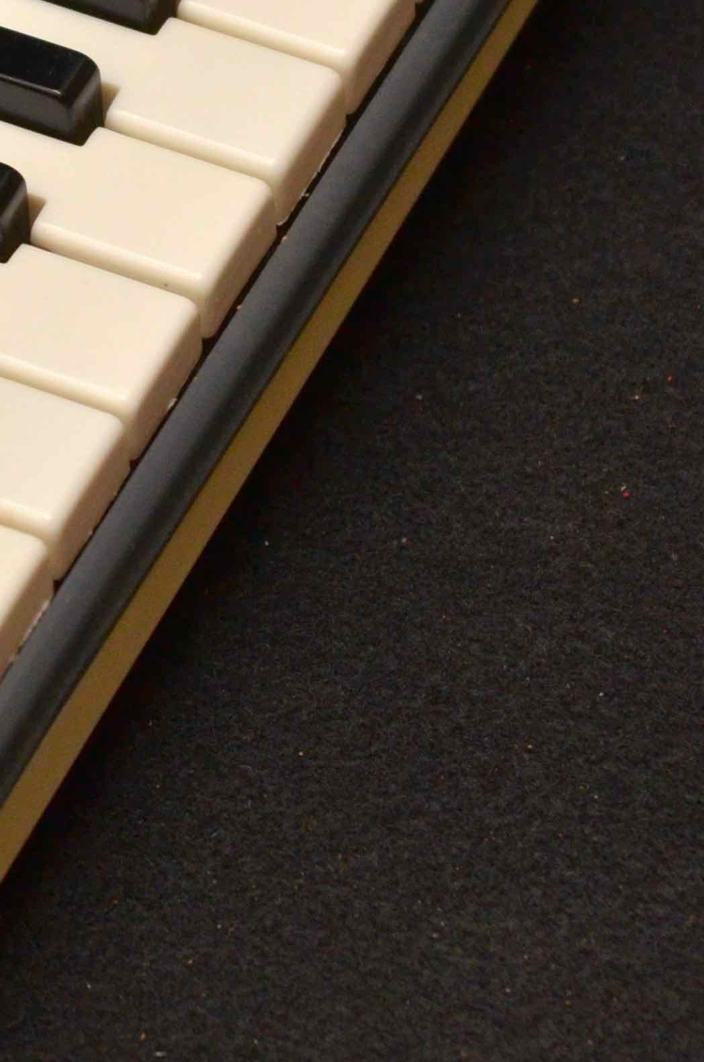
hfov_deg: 5.0
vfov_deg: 7.6
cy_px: 215
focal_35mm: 271
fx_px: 7984
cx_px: 32
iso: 800
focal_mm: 58
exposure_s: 1/200
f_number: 5.6
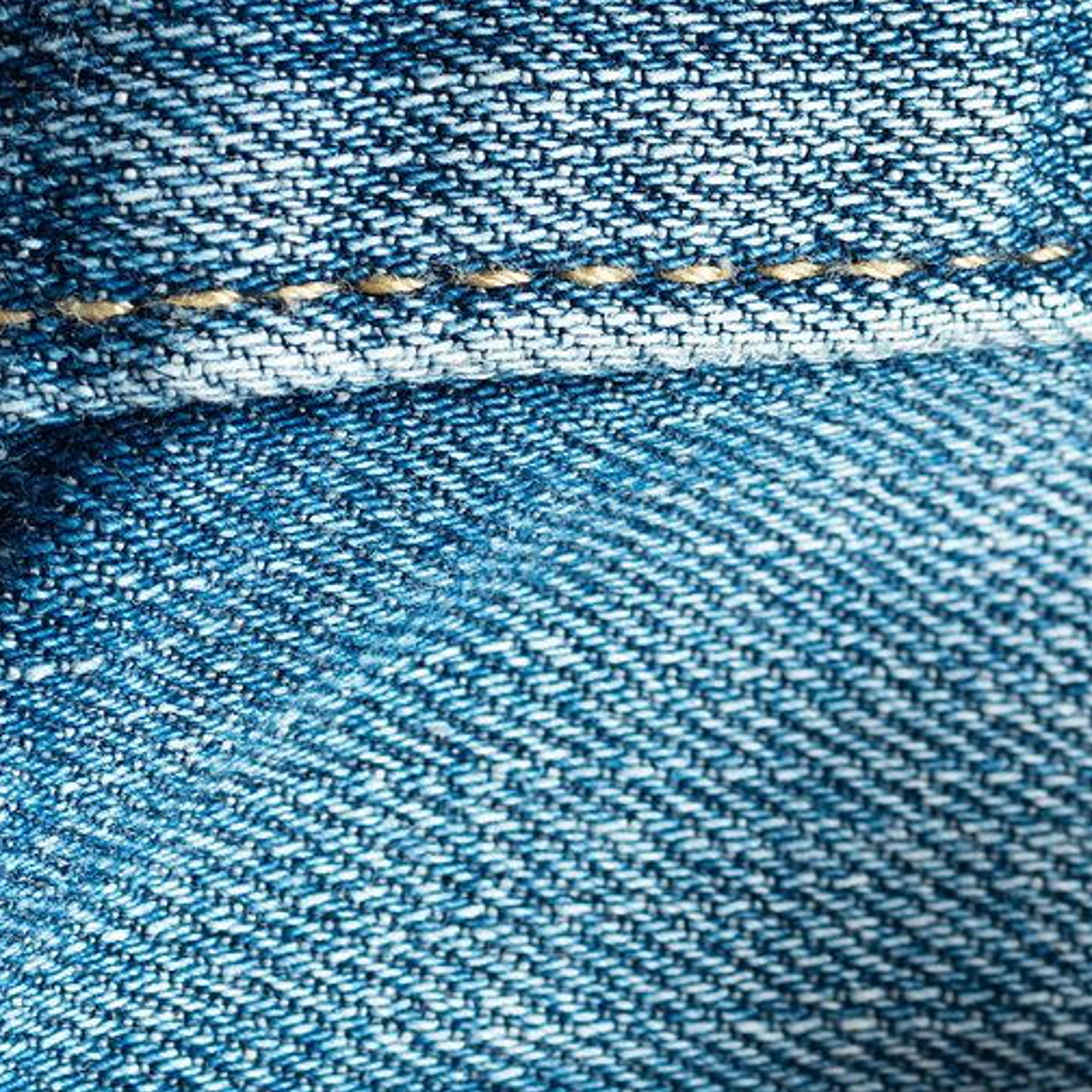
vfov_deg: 4.7
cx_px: 2141
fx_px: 13384
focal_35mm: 375
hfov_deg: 4.6
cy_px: 1248
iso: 100
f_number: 9
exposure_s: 1/2.5
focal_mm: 105
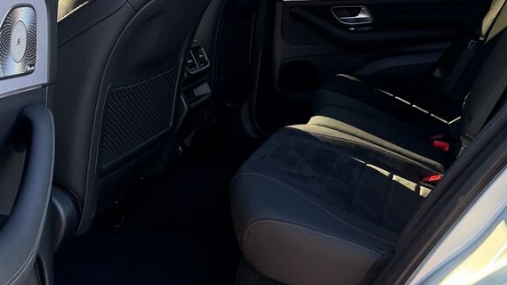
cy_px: 80
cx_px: 296
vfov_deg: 25.2
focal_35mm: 47
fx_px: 632
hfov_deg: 43.6
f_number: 1.78
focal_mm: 6.76
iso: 200
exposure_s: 1/156
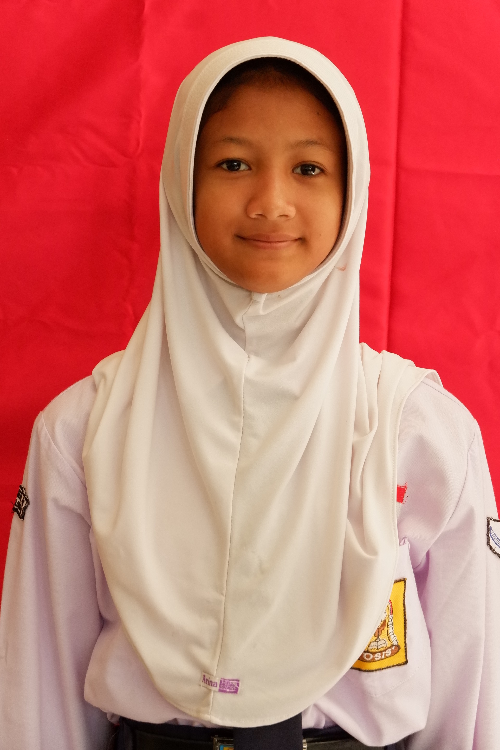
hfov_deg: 17.5
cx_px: 252
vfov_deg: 26.0
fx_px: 1625
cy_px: 364
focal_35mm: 78
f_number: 5.6
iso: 3200
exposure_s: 1/80
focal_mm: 50
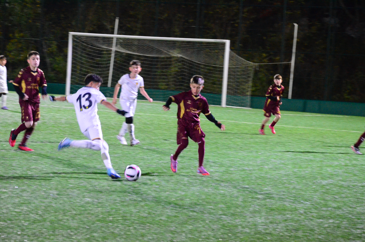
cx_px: 182
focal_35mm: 158
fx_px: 1594
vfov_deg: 8.7
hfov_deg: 13.1
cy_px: 121
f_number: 9
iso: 6400
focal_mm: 105
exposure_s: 1/60
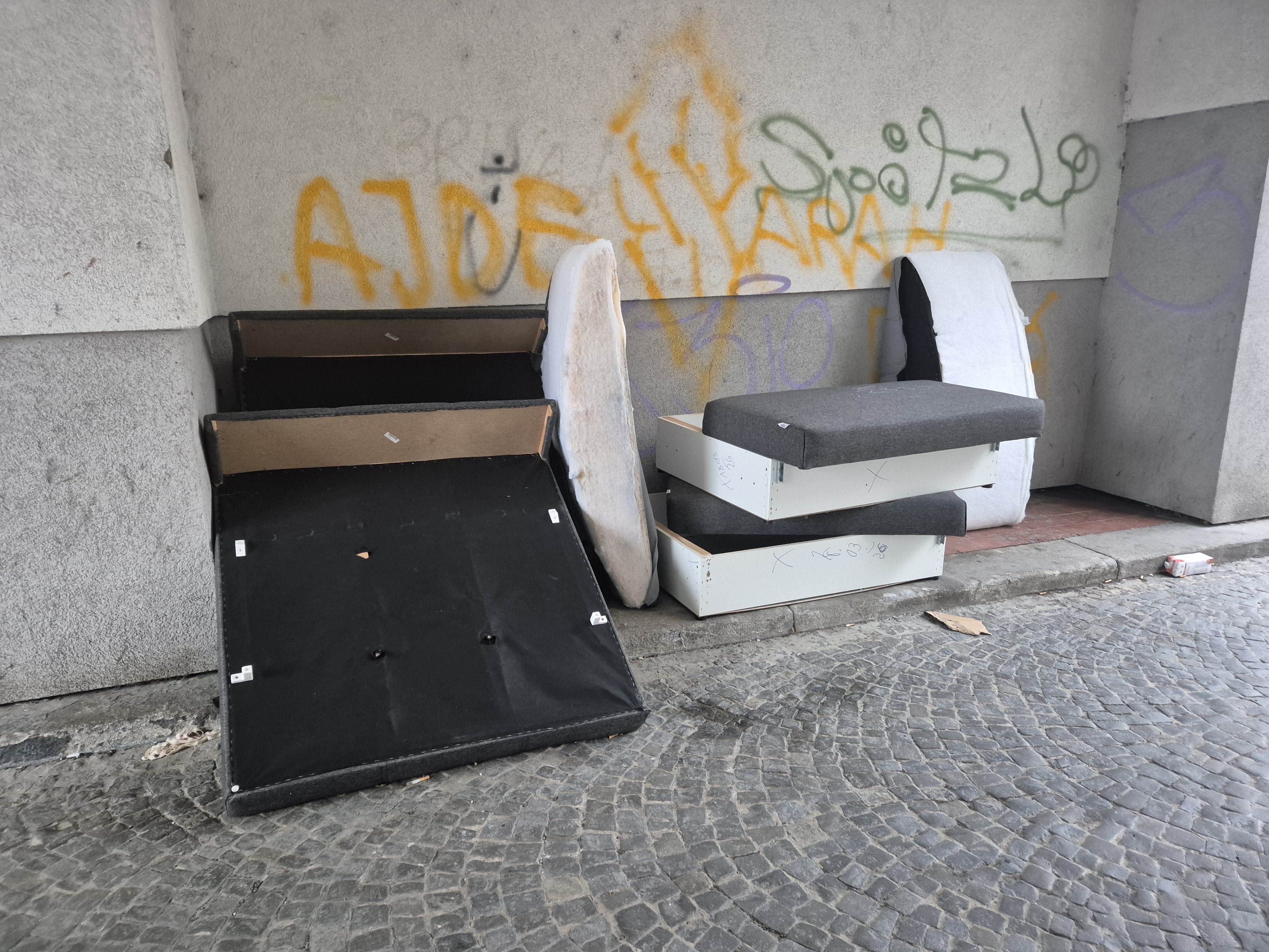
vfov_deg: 58.9
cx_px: 634
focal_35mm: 23
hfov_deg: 73.9
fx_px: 843
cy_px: 476
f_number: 1.8
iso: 1000
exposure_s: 1/100
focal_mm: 5.4
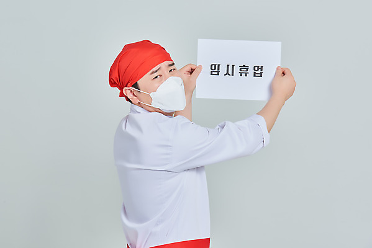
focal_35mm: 120
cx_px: 186
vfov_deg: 11.4
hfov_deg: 17.1
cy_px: 124
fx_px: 1241
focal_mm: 120
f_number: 14
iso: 100
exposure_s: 1/125
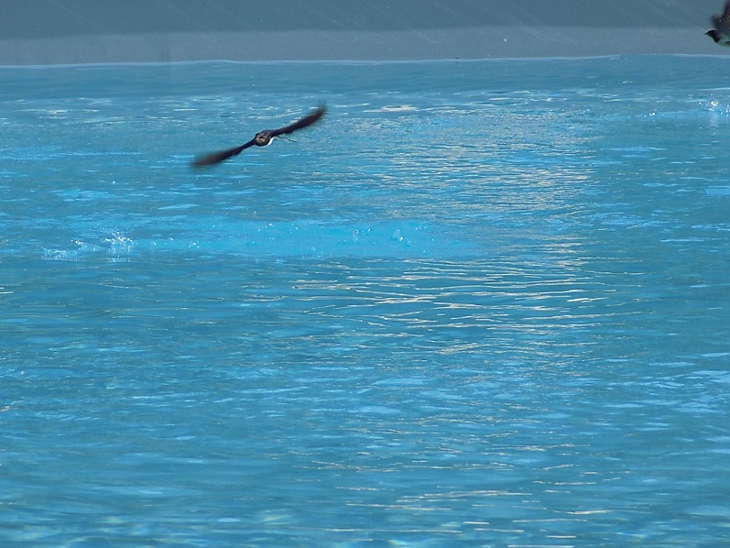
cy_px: 300
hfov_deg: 4.2
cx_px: 231
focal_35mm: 477
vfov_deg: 3.1
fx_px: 10061
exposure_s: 1/400
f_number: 5.9
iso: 80
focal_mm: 56.4
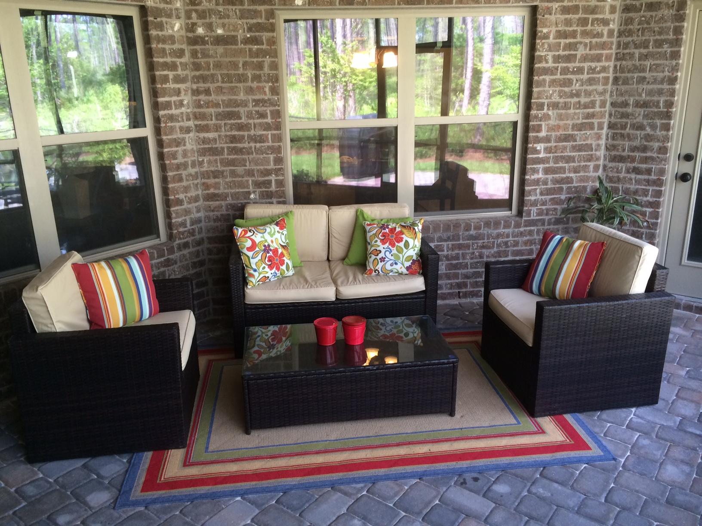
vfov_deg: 46.8
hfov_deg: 60.0
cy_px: 263
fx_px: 608
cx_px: 351
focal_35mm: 30
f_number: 2.2
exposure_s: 1/30
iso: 80
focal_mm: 4.12
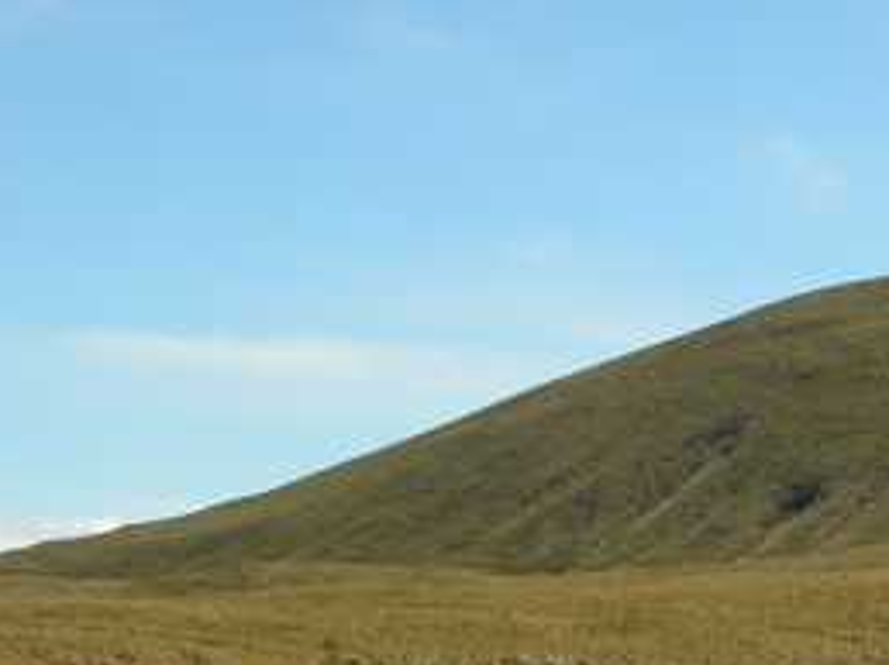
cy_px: 463
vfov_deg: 11.4
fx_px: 3336
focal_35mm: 130
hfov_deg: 14.9
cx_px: 923
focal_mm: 7.1
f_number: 6.4
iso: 50
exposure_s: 1/265
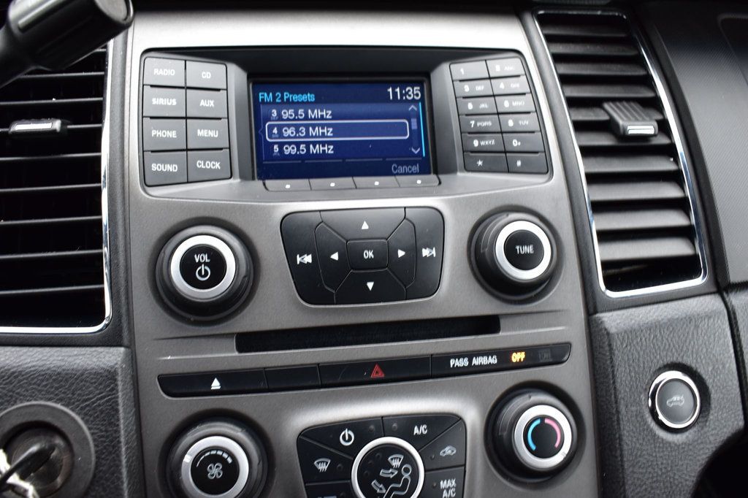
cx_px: 374
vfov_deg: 38.3
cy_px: 249
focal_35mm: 34
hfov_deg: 55.1
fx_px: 717
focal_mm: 23
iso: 400
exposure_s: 1/40
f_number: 7.1
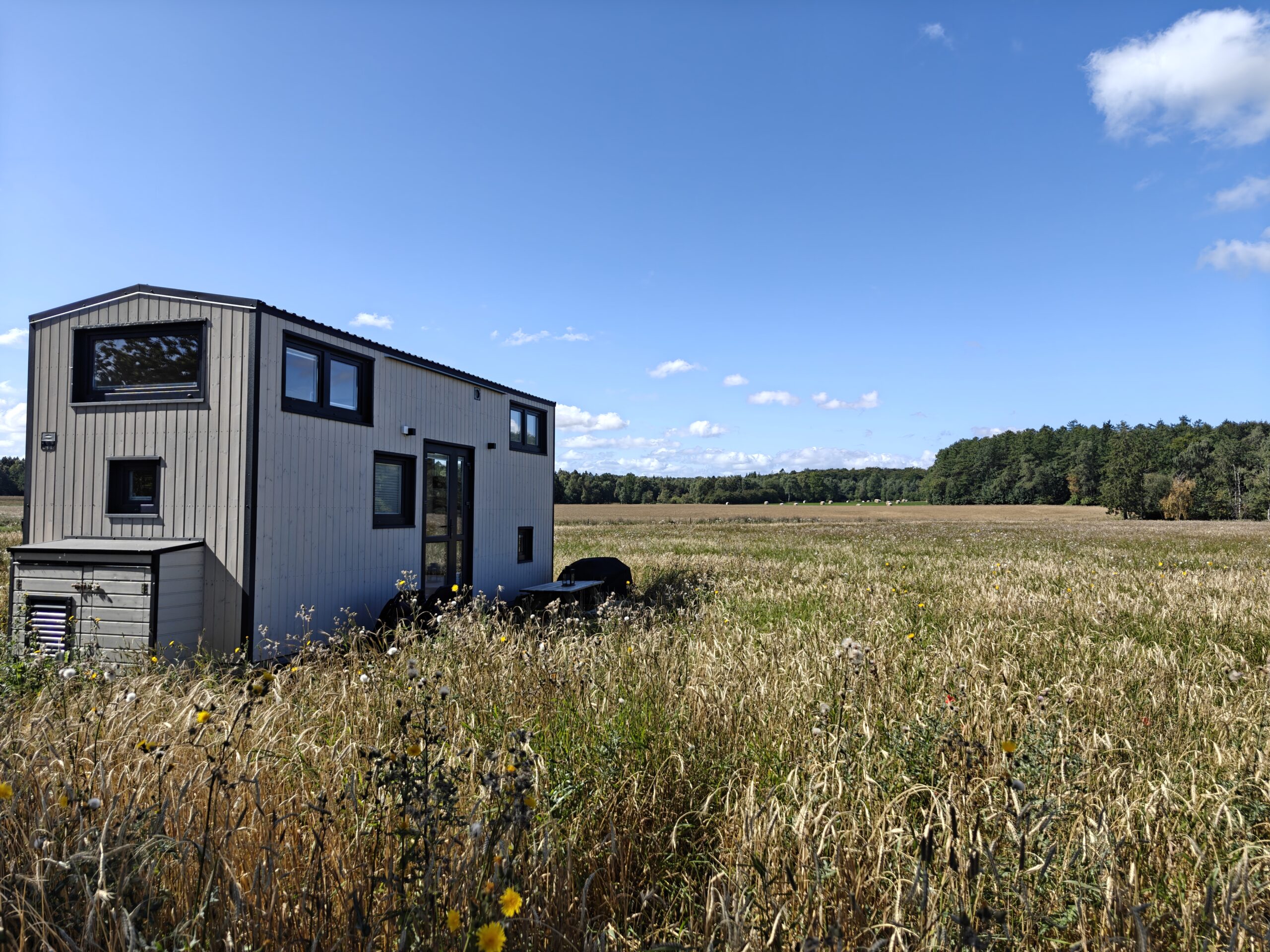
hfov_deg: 73.9
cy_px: 476
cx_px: 635
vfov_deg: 58.9
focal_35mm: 23
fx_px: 844
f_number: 1.6
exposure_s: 1/1698
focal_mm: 6.06
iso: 50
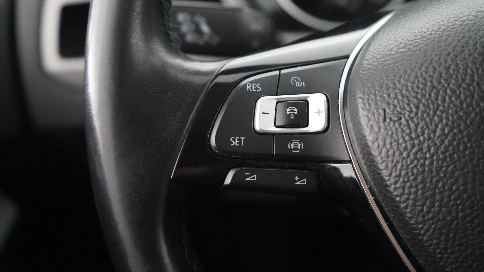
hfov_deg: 55.0
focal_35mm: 36
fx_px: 462
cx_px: 286
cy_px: 103
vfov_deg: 32.7
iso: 12800
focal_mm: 29
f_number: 3.5
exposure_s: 1/50
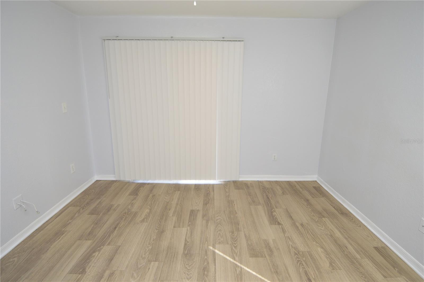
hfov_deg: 90.1
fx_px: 212
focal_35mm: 18
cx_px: 212
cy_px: 141
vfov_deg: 67.3
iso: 400
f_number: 4
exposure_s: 1/60
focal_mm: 12
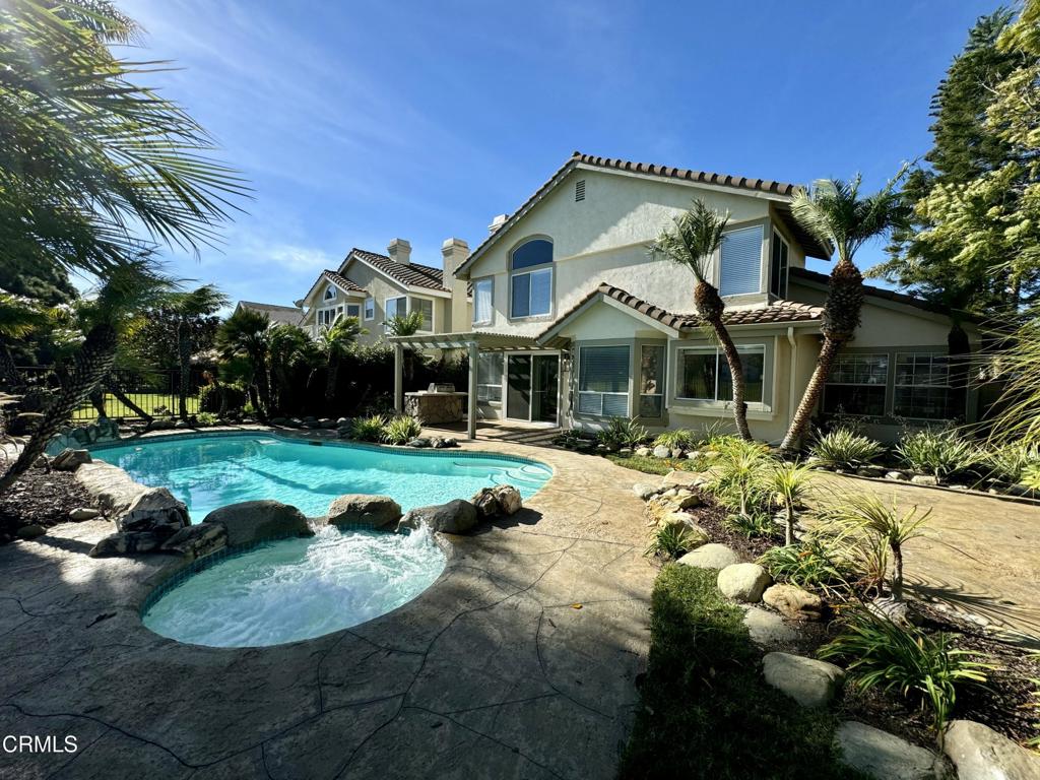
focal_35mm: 14
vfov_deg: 85.7
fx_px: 421
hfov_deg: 102.1
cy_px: 390
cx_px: 520
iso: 50
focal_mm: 2.22
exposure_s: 1/1789
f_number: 2.2
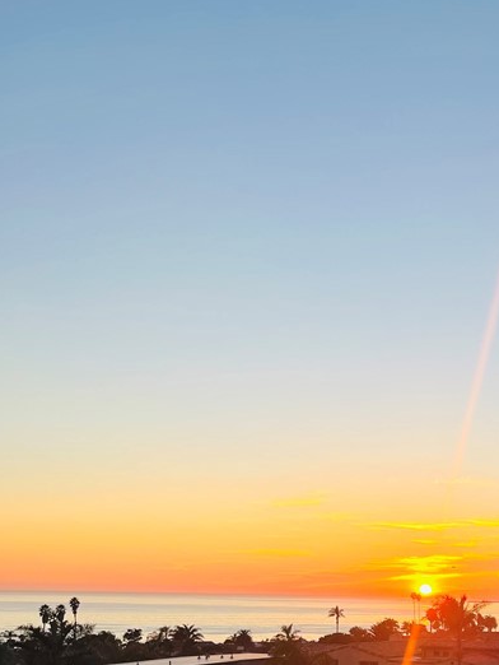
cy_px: 585
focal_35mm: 51
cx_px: 462
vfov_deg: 35.5
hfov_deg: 27.4
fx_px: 979
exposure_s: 1/975
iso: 50
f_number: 1.6
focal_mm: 5.1
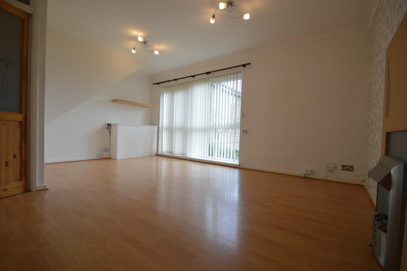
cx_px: 204
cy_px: 136
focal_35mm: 15
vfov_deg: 77.2
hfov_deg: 100.4
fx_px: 169
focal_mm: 10
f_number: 4
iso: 200
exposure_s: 1/125
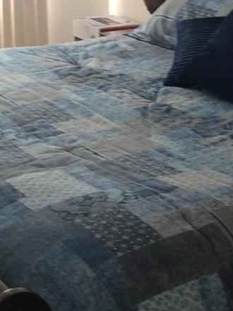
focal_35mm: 87
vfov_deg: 22.3
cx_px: 232
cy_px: 83
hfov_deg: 16.6
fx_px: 782
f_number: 2.4
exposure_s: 1/24
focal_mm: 3.3
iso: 50
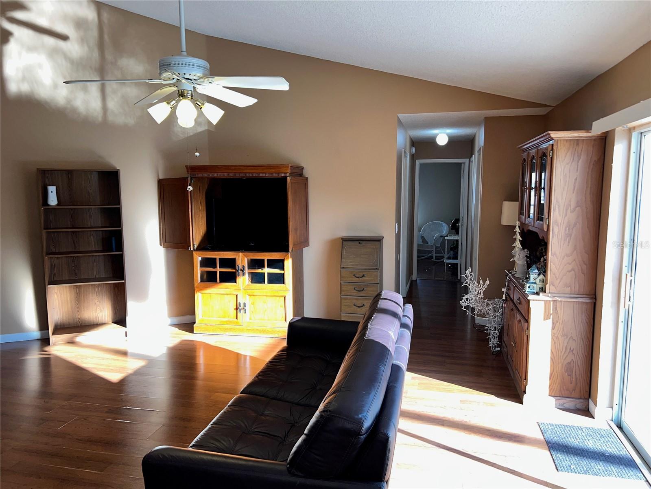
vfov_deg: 53.1
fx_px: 489
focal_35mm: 26
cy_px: 244
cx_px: 326
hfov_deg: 67.3
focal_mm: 5.7
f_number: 1.5
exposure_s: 1/121
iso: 50
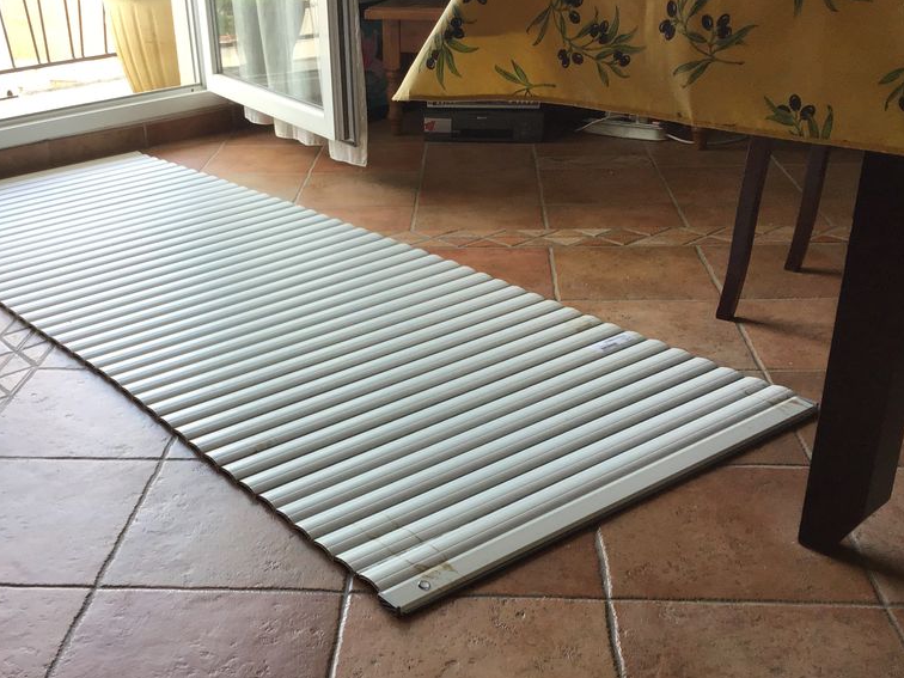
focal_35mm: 41
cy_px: 407
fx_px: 1071
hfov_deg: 45.6
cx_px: 377
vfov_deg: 35.0
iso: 32
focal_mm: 3.3
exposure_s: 1/50
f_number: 2.4
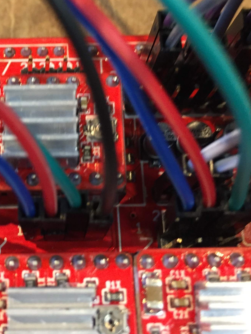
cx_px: 36
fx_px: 522
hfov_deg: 26.3
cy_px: 108
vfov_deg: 35.2
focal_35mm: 54
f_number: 2.2
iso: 200
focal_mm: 4.15
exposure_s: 1/33
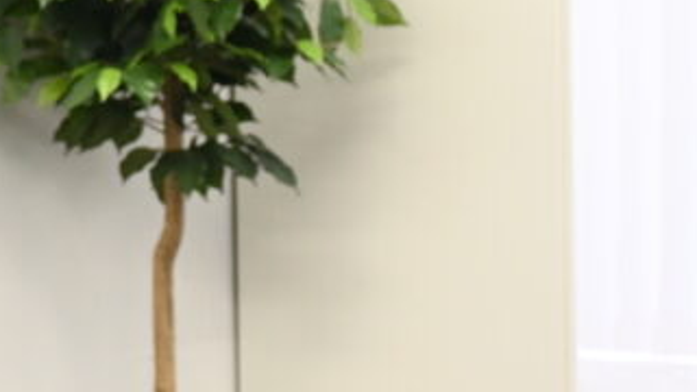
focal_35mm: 148
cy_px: 157
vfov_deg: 8.2
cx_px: -364
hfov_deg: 13.6
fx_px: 2743
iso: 1100
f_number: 4.8
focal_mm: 30.5
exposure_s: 1/50
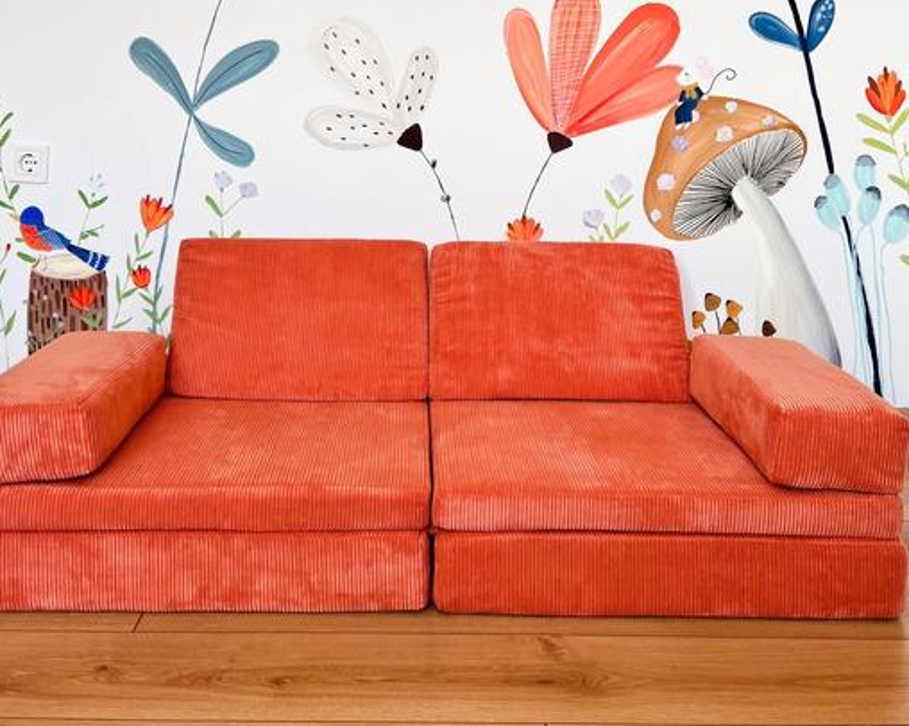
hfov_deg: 50.3
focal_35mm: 36
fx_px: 968
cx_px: 433
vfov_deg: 38.7
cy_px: 95
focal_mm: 5.7
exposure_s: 1/120
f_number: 1.5
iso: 40
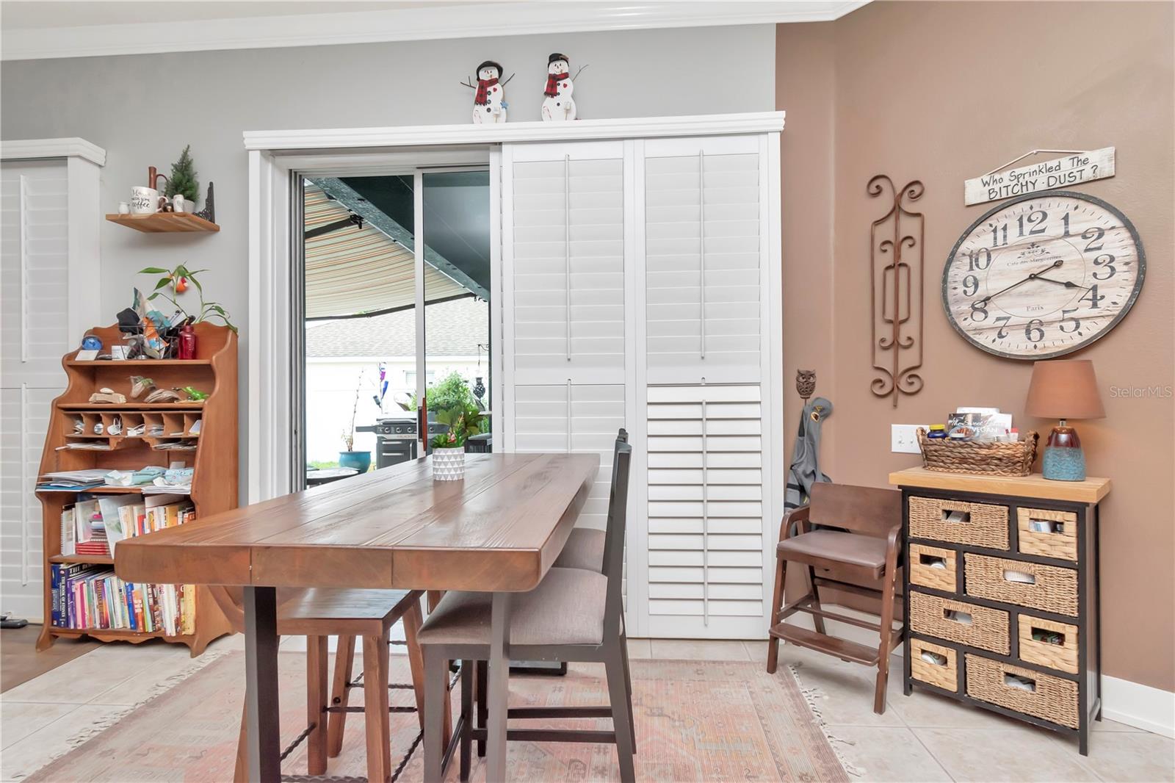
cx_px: 588
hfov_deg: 92.5
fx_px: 563
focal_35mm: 17
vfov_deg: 69.6
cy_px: 392
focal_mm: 11.5
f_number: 10
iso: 500
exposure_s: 1/160
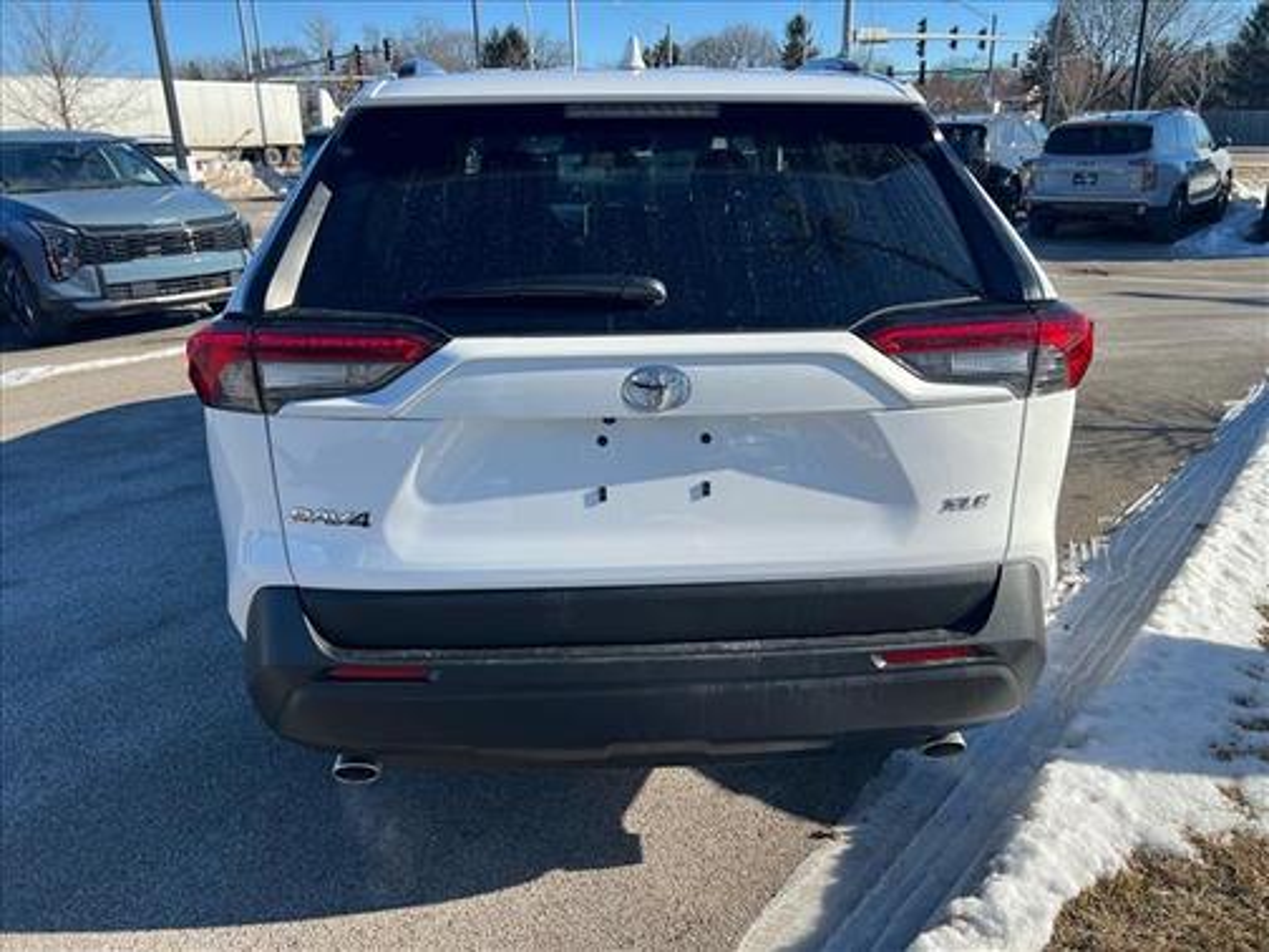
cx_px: 634
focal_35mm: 26
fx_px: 953
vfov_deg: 53.1
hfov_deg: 67.3
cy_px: 476
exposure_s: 1/2915
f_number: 1.5
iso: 50
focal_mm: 5.7
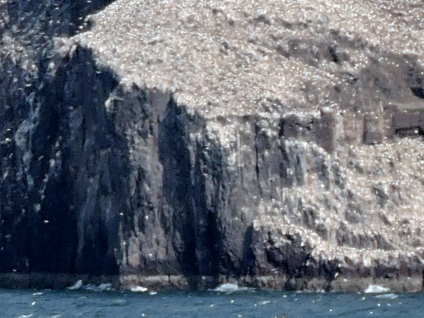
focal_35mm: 1064
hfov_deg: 1.9
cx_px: 488
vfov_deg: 1.4
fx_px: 13035
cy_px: -248
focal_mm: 33
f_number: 4.6
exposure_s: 1/640
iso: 100
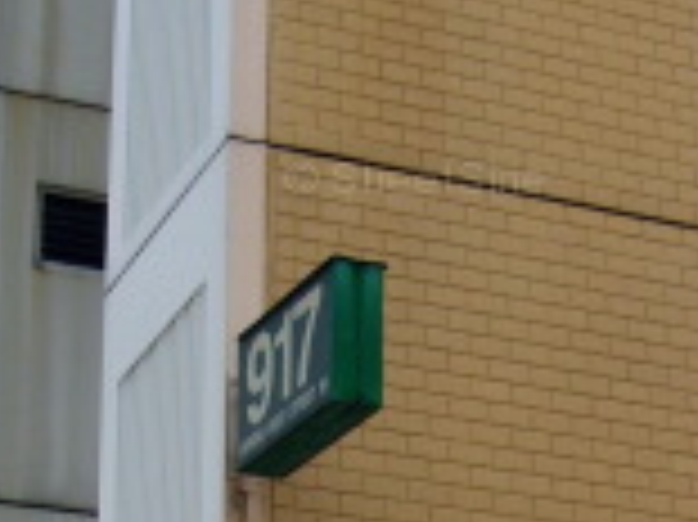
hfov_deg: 14.9
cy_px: 634
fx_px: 2639
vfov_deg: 11.1
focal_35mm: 131
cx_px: 621
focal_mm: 6.2
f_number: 2.8
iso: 87
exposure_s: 1/125
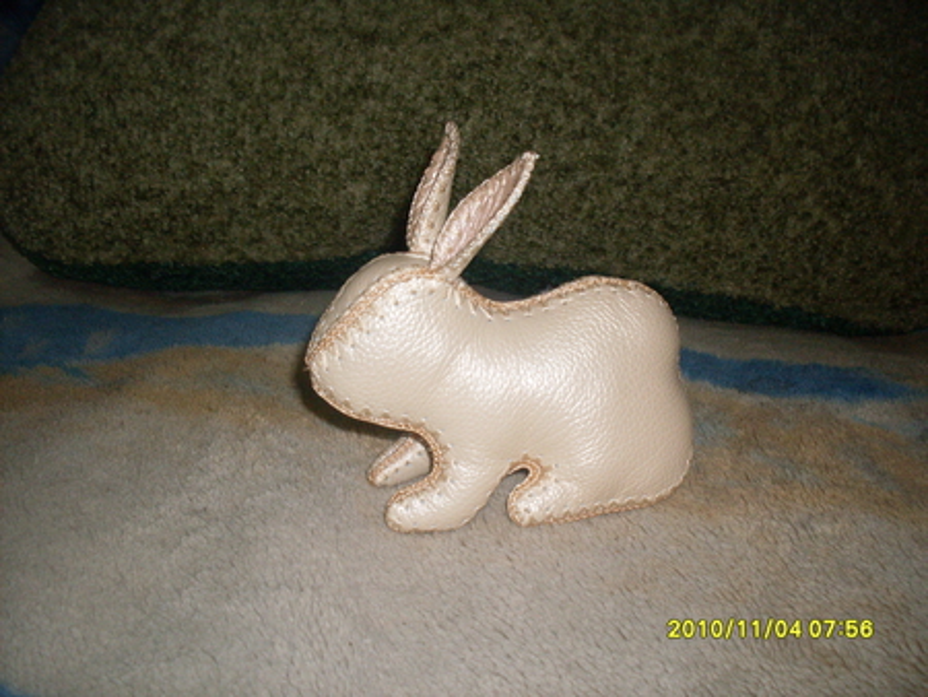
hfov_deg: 49.0
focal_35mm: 38
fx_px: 1019
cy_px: 348
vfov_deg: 37.8
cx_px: 464
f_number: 2.8
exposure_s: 1/45
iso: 100
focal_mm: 6.3
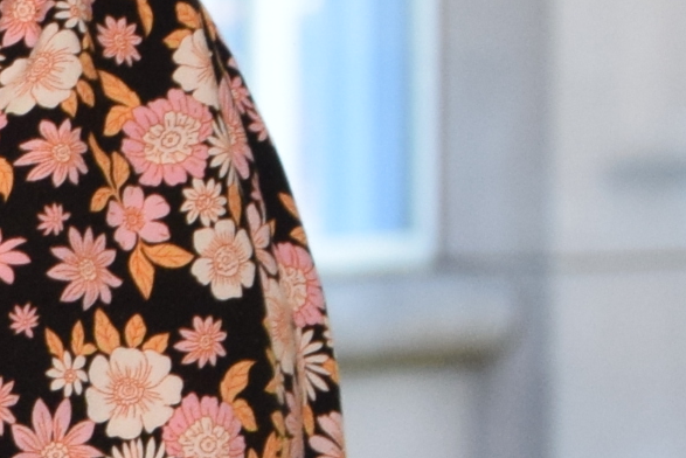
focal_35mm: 517
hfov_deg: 3.9
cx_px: -1473
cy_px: 450
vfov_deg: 2.7
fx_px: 9853
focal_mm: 45
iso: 800
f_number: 5.6
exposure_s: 1/125
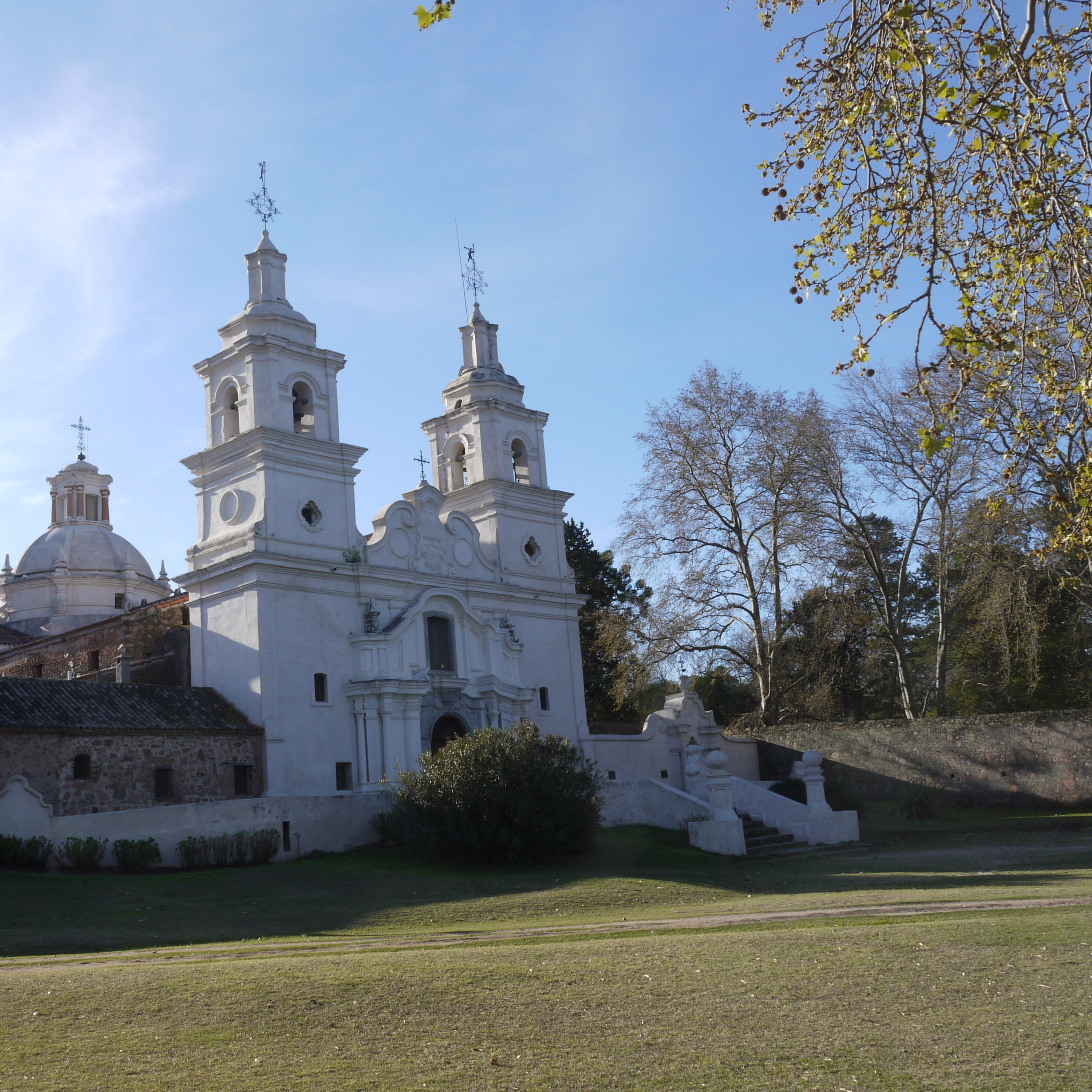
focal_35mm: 38
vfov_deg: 43.9
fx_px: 1356
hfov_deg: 43.6
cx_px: 417
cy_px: 547
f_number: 16
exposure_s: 1/60
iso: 125
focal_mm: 16
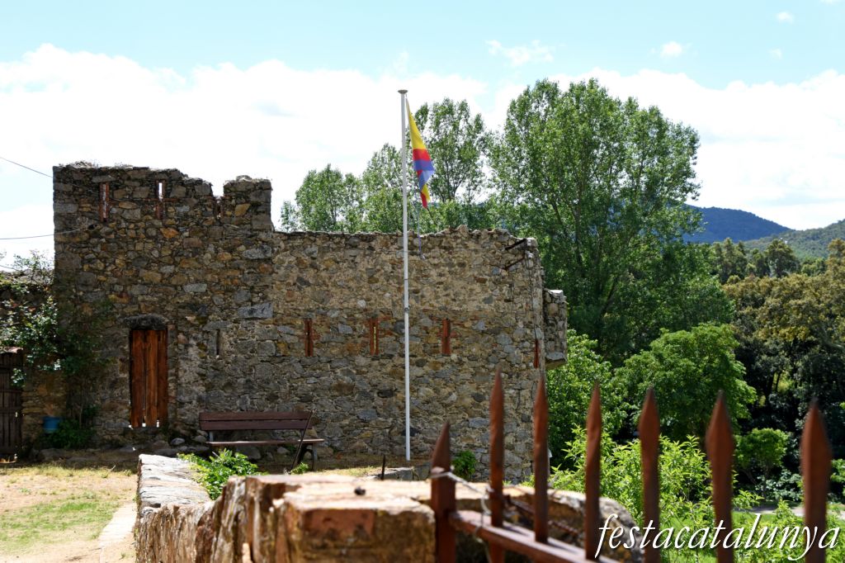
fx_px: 1549
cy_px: 282
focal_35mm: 66
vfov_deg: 20.6
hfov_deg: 30.5
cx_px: 422
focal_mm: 44
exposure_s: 1/320
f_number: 9
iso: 250
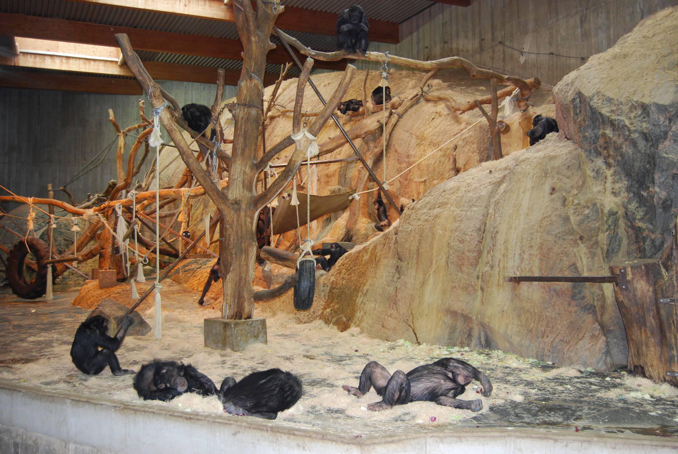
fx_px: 622
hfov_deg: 57.2
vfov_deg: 40.1
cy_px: 227
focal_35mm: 33
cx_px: 339
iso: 640
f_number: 3.8
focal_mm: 22
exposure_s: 1/60
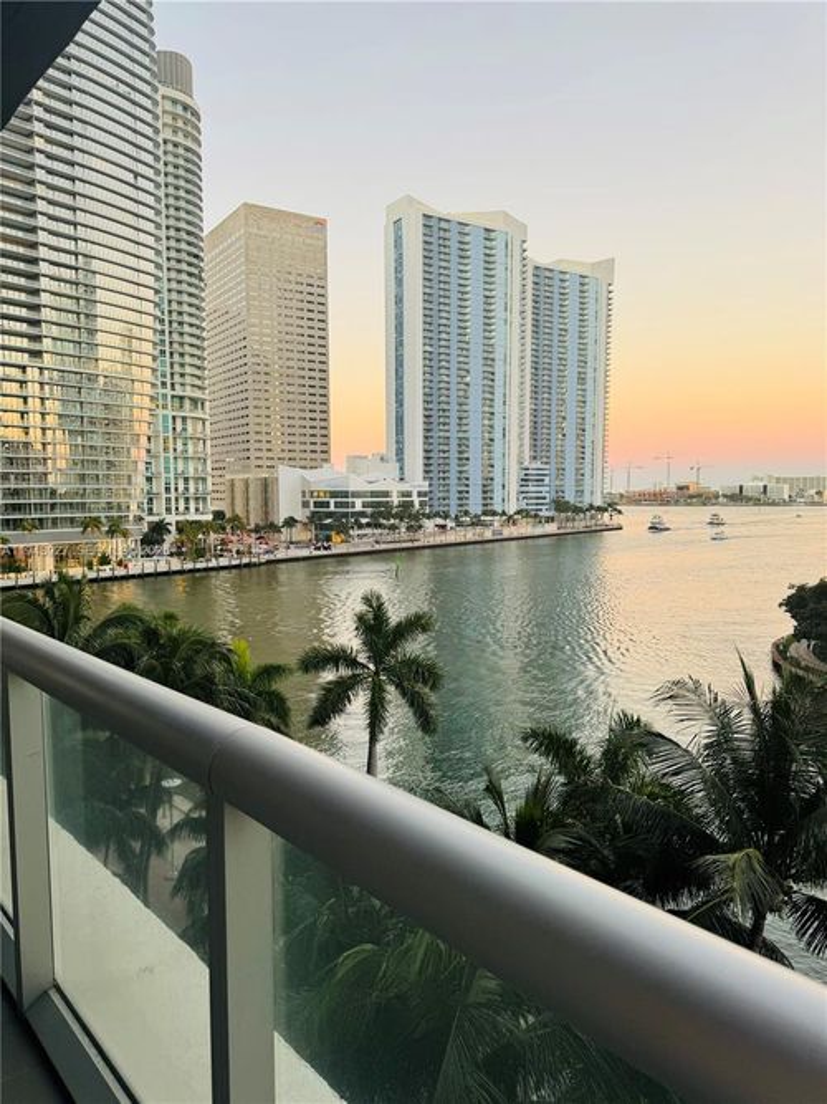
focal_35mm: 24
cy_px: 552
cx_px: 414
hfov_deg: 56.8
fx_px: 765
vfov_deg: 71.6
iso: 80
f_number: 1.78
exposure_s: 1/121
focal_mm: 6.76
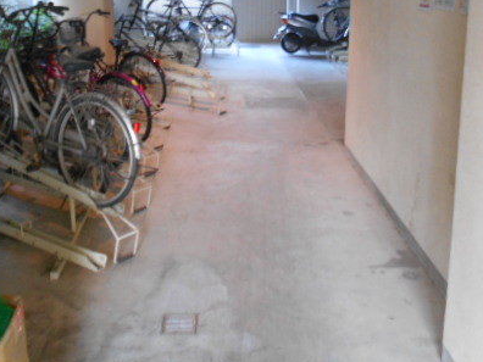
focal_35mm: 42
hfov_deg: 44.6
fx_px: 586
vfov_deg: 33.4
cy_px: 73
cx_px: 201
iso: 400
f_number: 3.2
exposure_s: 1/10
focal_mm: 4.6
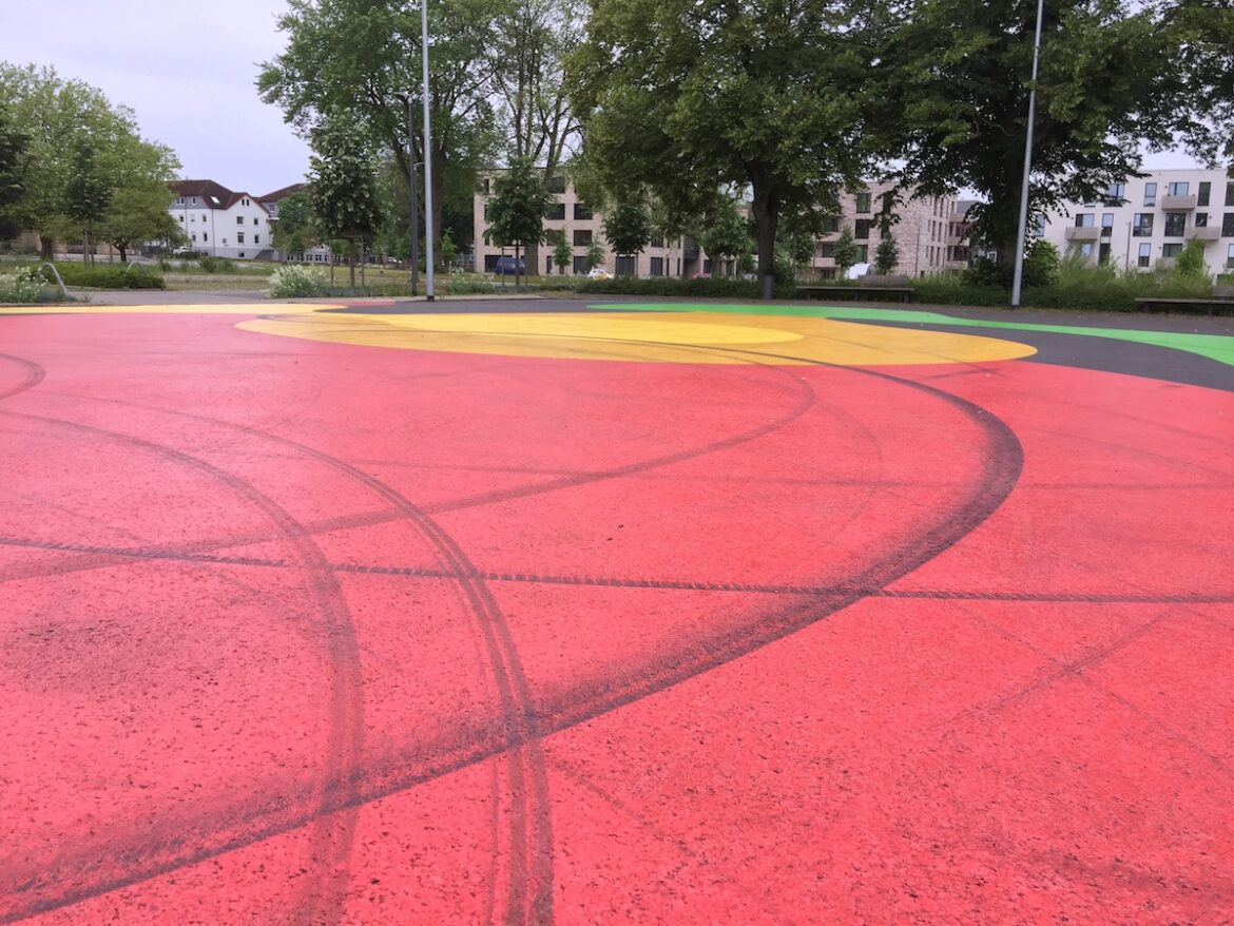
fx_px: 1034
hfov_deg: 61.6
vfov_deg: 48.2
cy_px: 463
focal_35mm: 29
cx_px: 617
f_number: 2.2
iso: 32
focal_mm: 4.15
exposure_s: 1/100
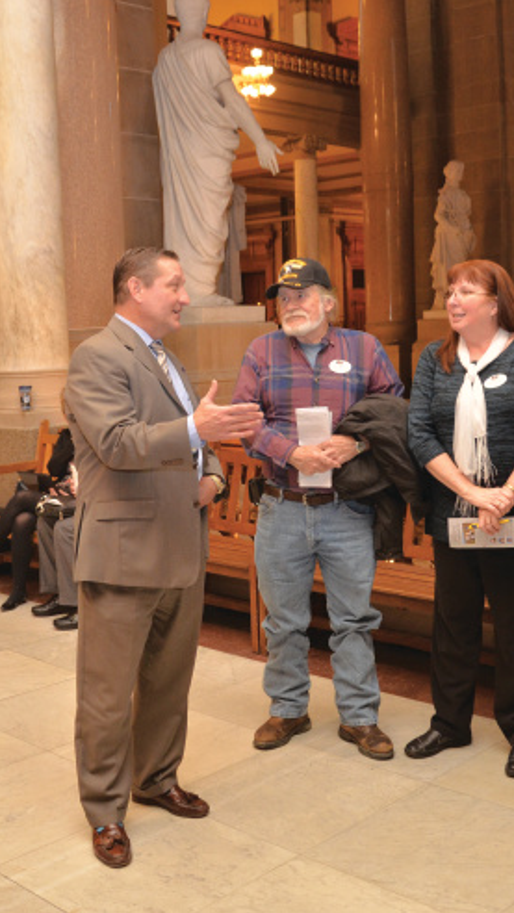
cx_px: 200
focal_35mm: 43
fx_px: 1041
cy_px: 459
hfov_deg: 27.7
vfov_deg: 47.3
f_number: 4
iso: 800
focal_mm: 18
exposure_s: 1/60
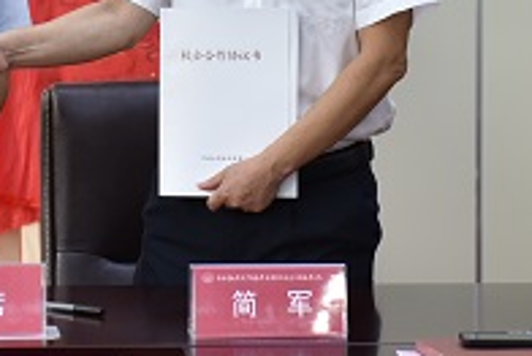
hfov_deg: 8.7
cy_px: -45
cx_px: 171
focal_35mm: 236
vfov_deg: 5.8
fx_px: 3490
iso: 450
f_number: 3.2
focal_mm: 66
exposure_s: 1/200
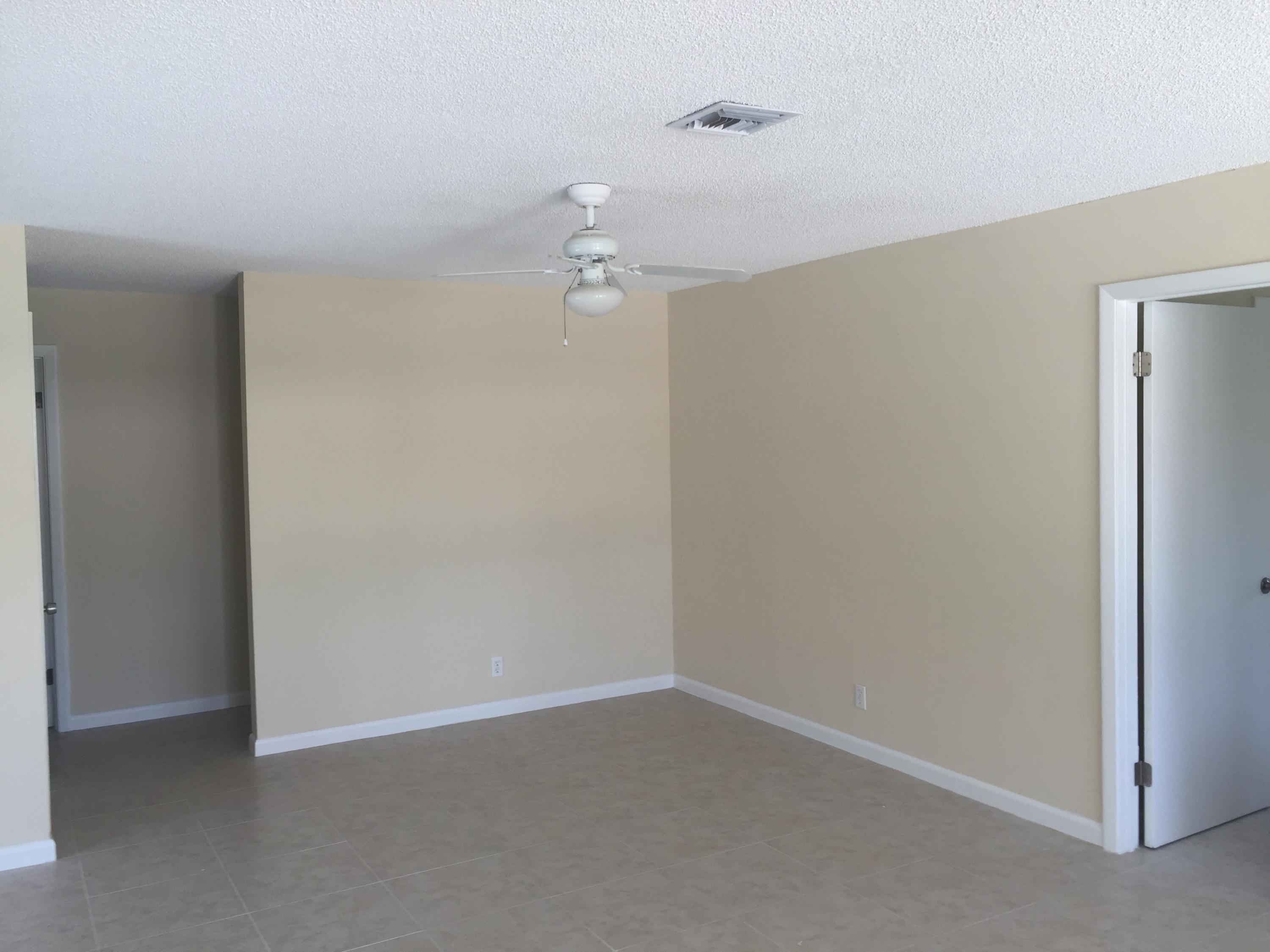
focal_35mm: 29
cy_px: 476
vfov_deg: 48.2
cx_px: 635
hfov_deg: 61.7
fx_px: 1064
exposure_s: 1/60
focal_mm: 4.15
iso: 32
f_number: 2.2
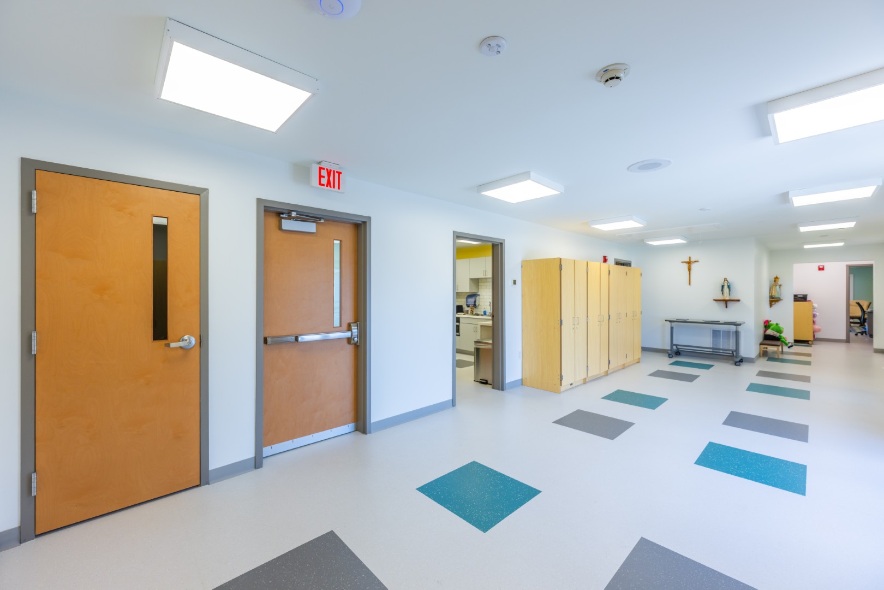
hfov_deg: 104.3
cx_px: 442
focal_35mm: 14
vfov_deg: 81.2
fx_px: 344
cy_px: 295
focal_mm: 14
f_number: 6.3
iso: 64
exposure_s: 1/60
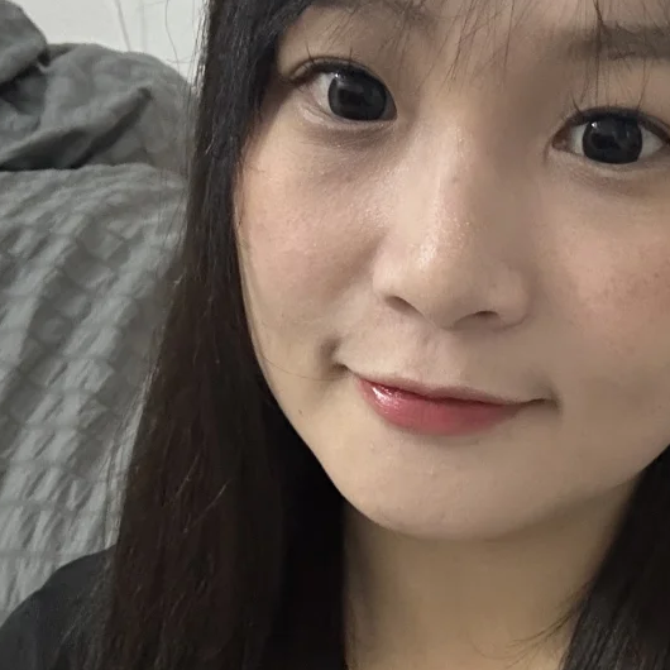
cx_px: 502
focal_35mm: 54
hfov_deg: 31.1
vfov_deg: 30.8
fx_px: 1182
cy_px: 546
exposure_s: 1/17
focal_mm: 2.69
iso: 640
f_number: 1.9
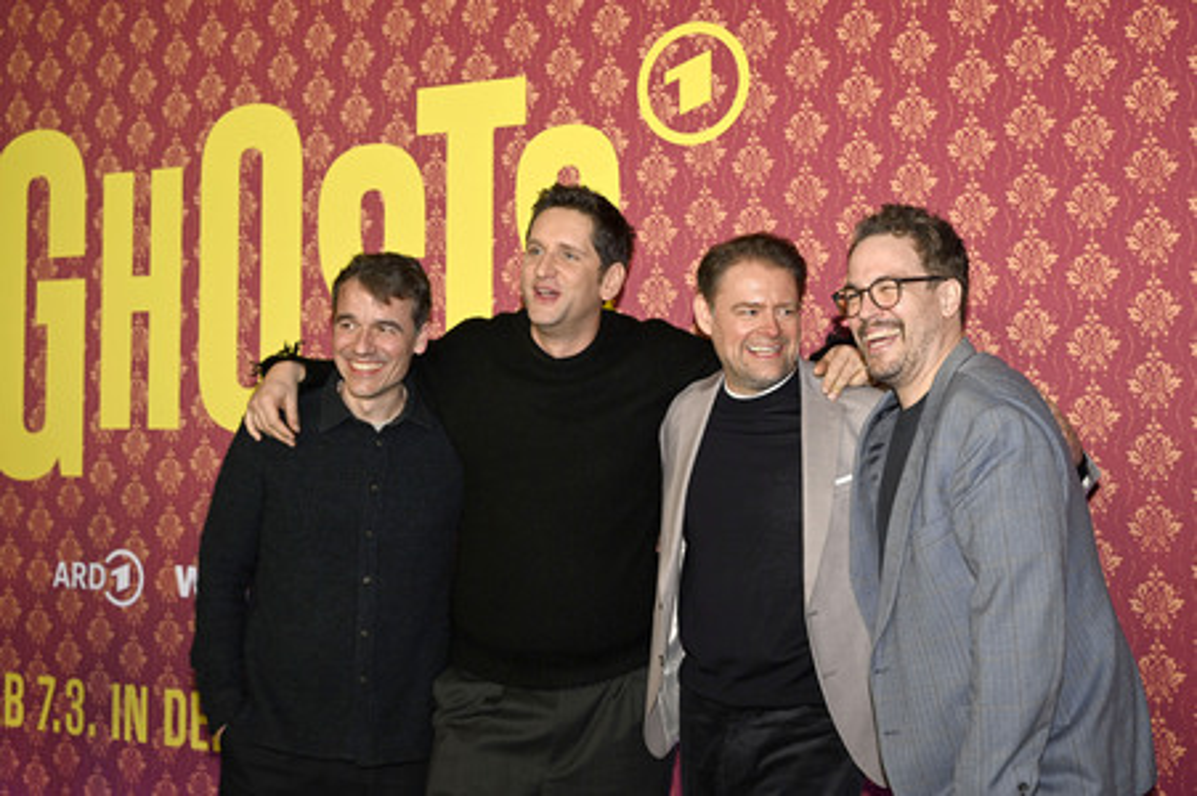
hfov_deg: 42.8
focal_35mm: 46
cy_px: 398
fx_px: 1528
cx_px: 598
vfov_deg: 29.2
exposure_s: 1/200
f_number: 4
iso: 200
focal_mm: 46
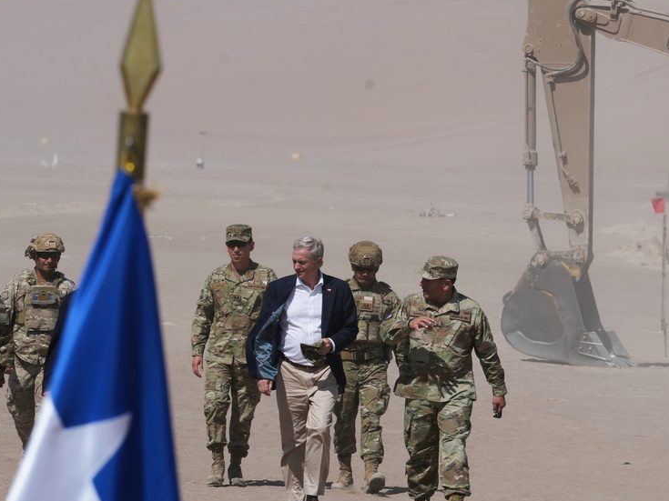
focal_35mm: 402
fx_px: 7768
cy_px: 301
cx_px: 343
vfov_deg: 3.7
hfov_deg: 4.9
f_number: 14
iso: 400
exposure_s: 1/800
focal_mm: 200
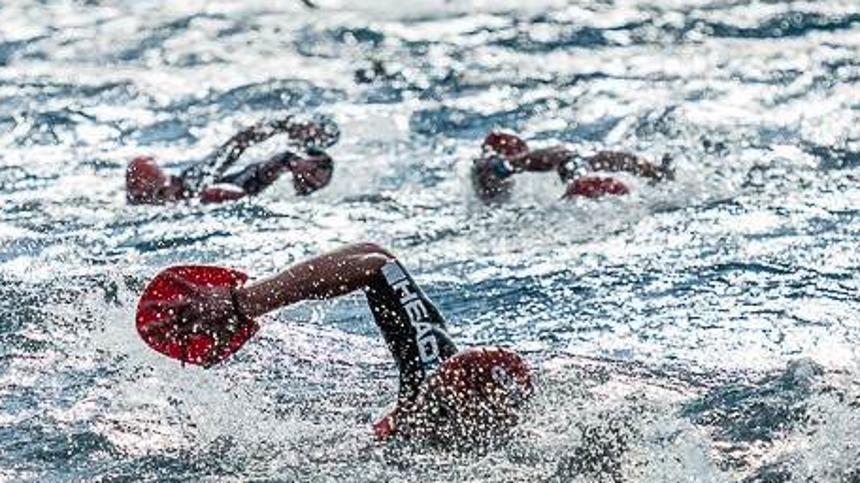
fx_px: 11009
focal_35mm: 483
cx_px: 285
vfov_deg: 2.5
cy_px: 233
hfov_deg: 4.5
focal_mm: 140
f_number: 5.6
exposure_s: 1/640
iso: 160
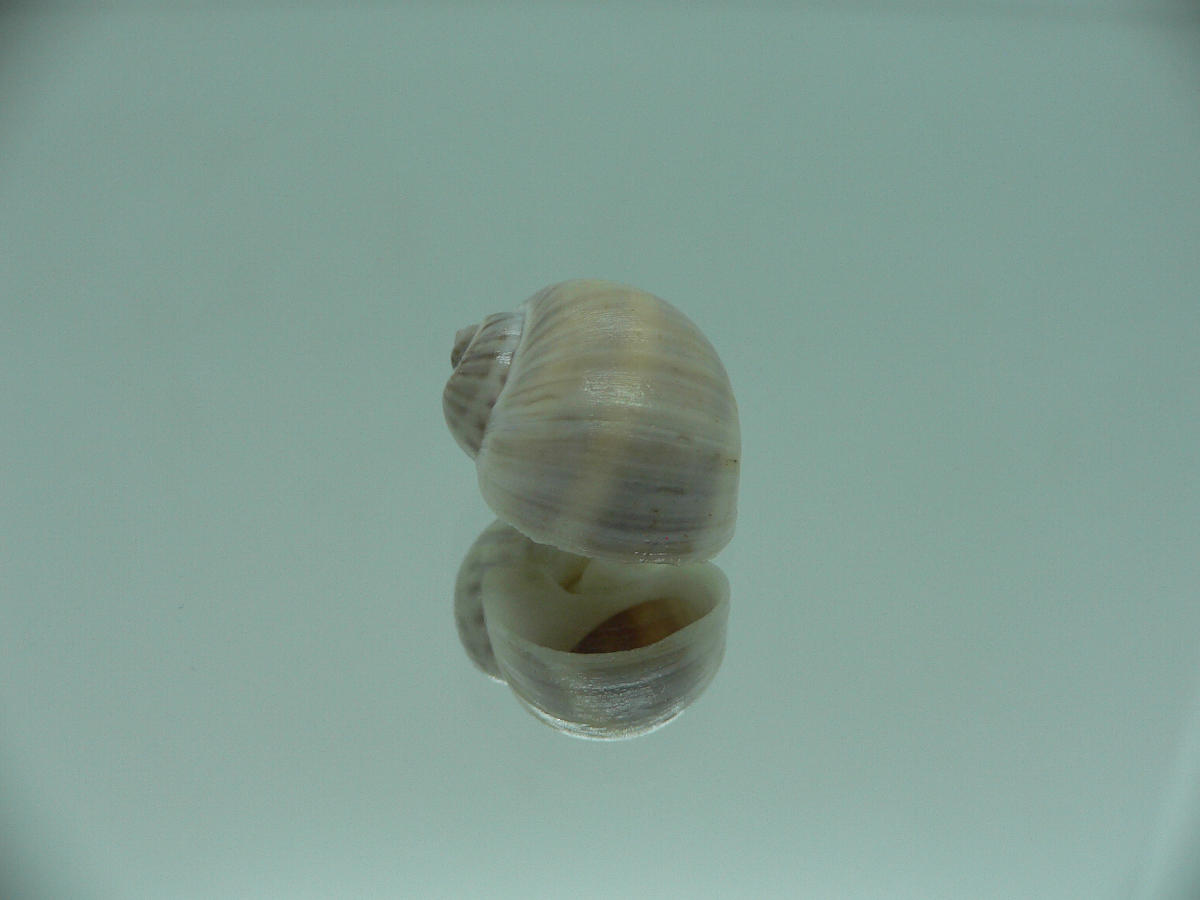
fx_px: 1213
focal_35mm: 35
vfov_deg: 40.7
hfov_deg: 52.6
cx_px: 600
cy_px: 450
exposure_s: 1/80
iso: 80
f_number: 2.8
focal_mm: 4.6
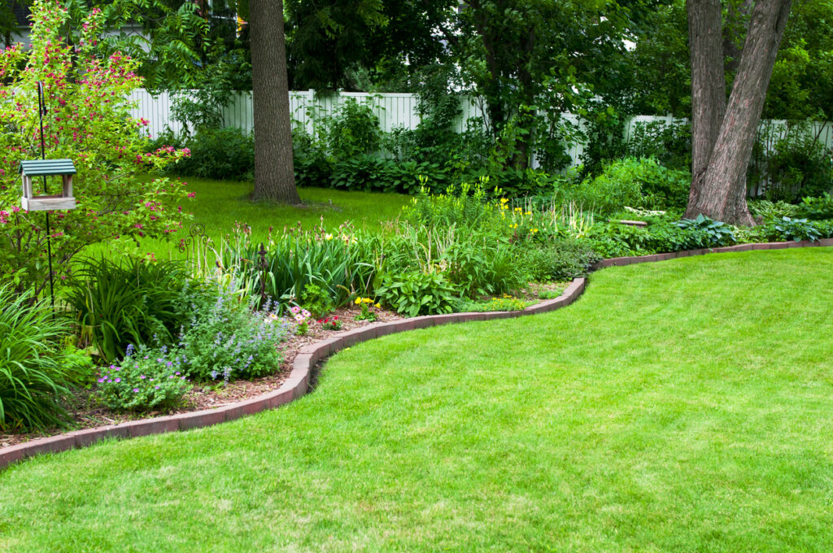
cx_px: 416
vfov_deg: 28.9
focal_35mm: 46
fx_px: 1075
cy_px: 276
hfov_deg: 42.4
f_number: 4
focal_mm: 31
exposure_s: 1/200
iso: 200
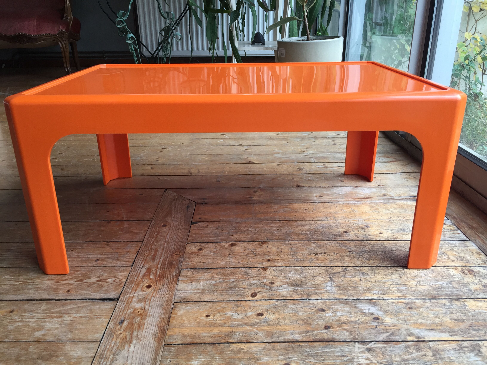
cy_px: 182
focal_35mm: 29
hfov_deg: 61.7
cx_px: 244
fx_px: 408
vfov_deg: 48.2
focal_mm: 4.15
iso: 50
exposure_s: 1/100
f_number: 2.2
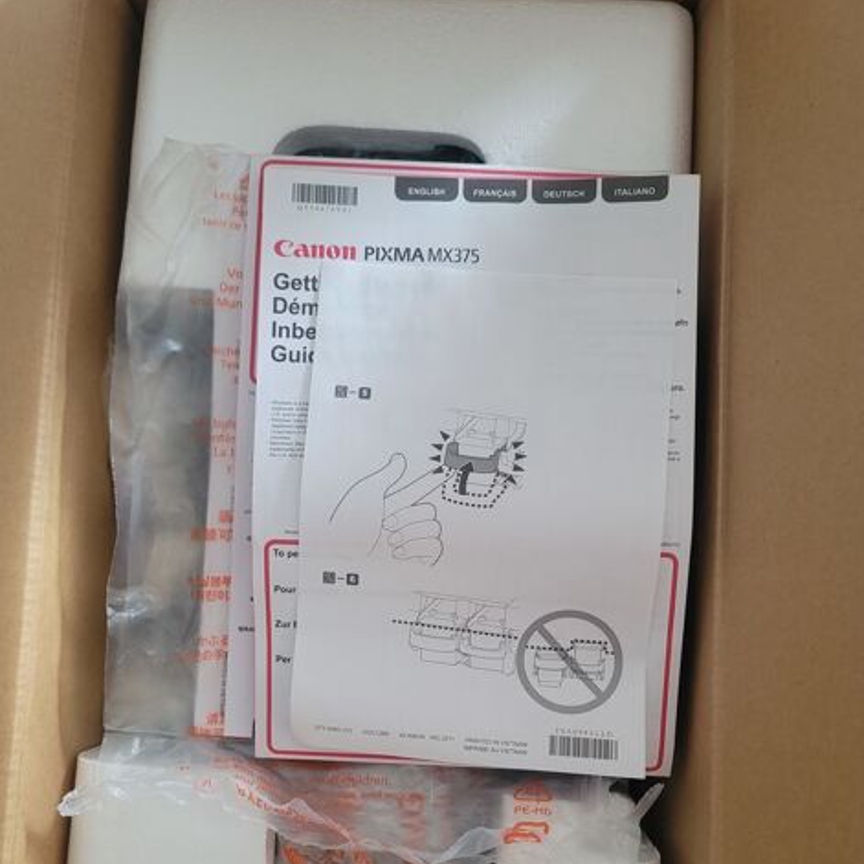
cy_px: 550
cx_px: 426
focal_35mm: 30
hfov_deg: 54.0
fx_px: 847
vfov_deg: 53.3
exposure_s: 1/40
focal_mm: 7
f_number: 1.8
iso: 400
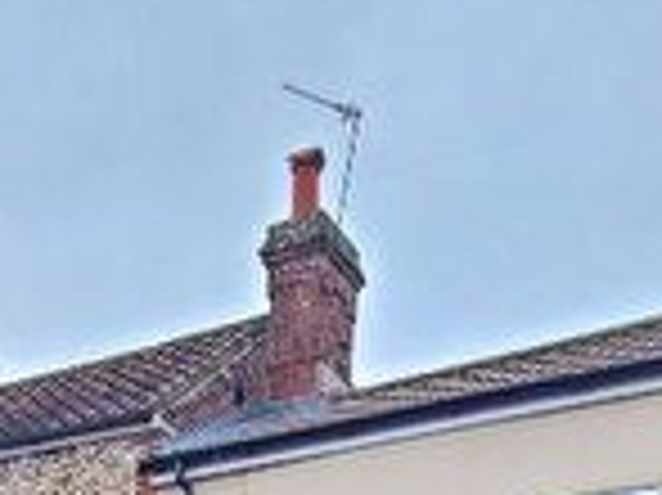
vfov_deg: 15.7
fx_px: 1185
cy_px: 1114
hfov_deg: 31.2
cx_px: 311
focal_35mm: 62
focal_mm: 2.2
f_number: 2.2
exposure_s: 1/120
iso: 100
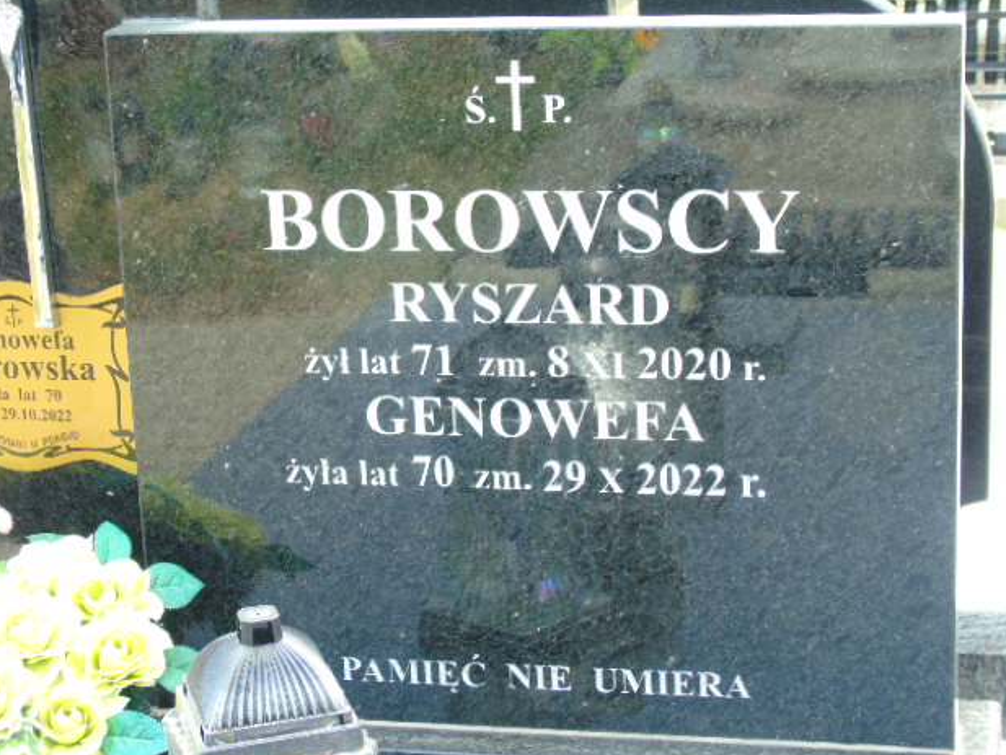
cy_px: 380
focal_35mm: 85
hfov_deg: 23.0
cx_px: 489
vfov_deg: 17.4
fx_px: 2471
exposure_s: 1/50
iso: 80
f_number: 4.1
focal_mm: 15
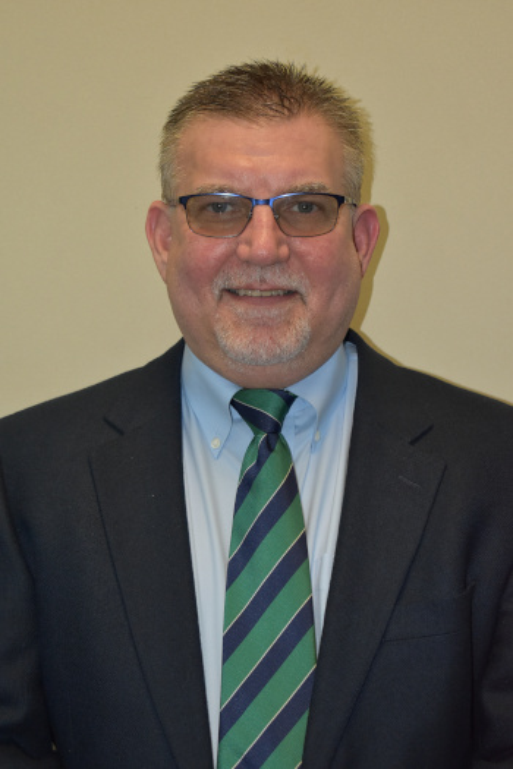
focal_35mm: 78
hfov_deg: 17.5
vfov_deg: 26.0
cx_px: 256
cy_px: 384
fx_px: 1667
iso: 1250
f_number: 5.6
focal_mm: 52
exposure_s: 1/125
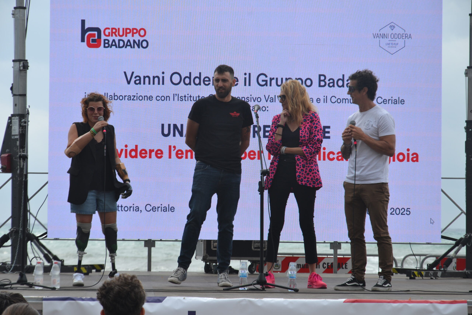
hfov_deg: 13.0
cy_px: 158
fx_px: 2065
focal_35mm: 158
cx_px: 236
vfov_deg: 8.7
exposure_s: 1/200
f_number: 7.1
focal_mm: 105
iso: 100
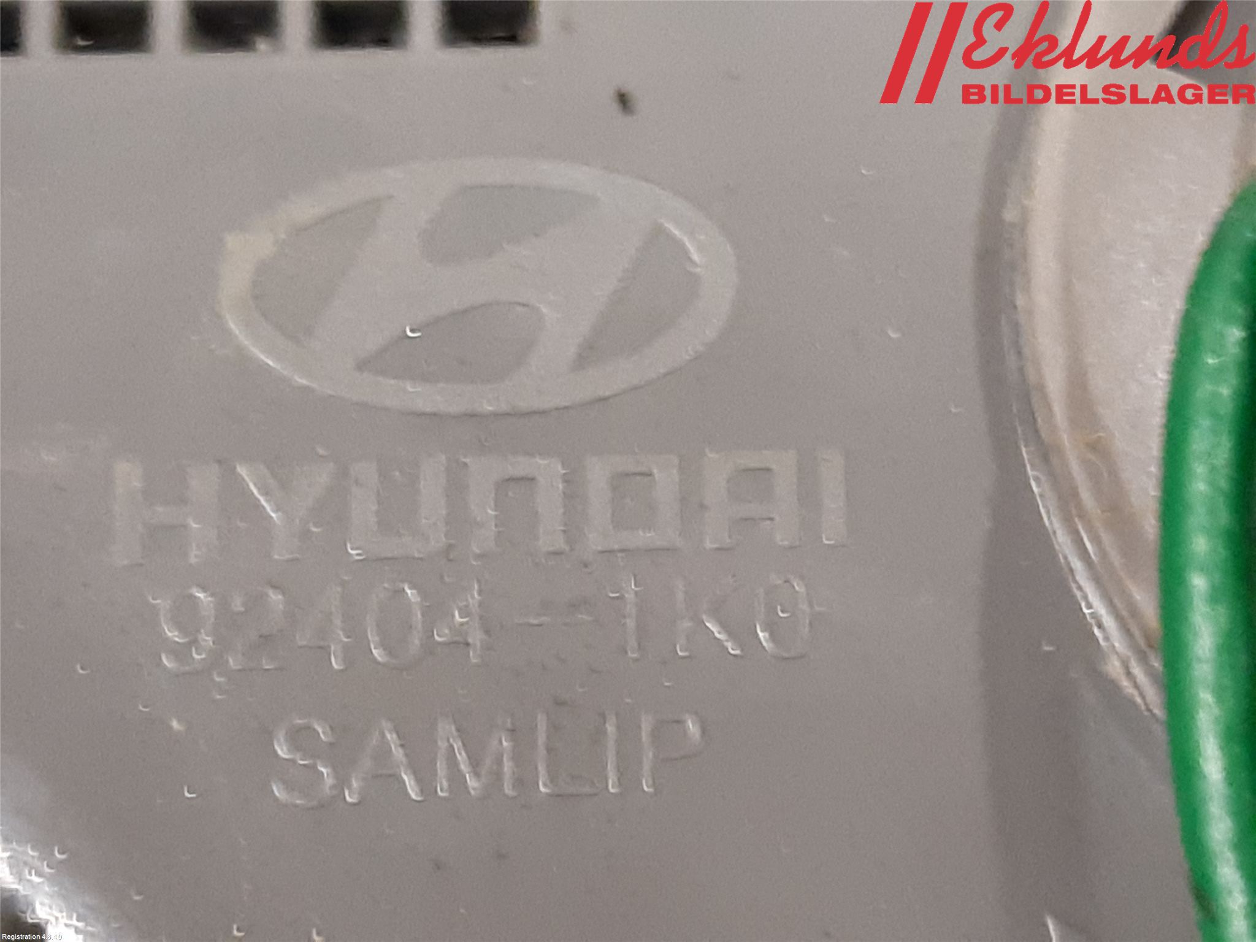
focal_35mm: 26
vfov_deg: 53.1
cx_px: 628
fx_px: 943
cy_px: 471
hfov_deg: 67.3
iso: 250
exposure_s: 1/25
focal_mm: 3.93
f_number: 1.7
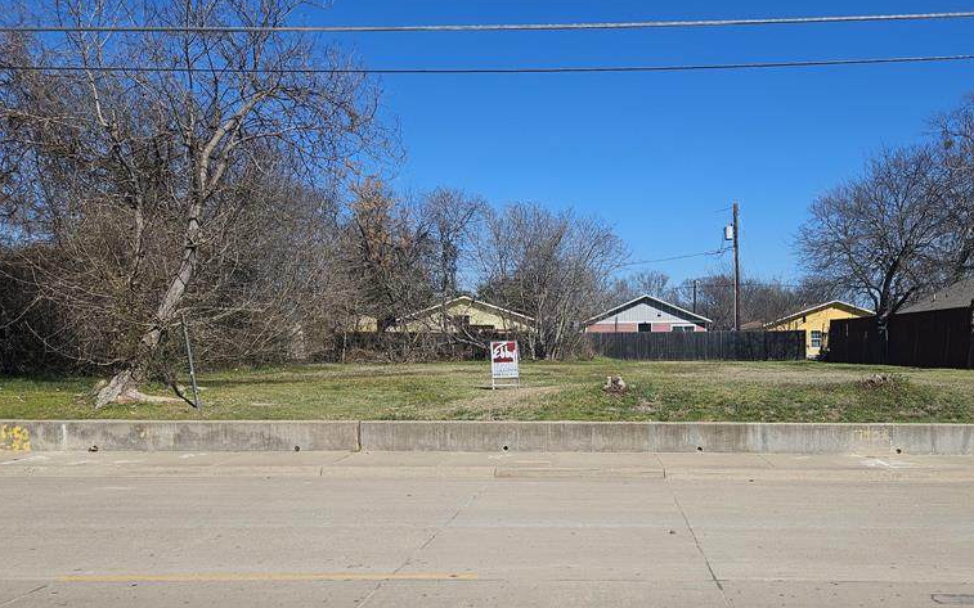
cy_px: 404
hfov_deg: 57.5
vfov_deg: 37.9
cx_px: 601
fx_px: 876
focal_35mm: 33
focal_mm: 5.4
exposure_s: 1/3100
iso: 25
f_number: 1.8
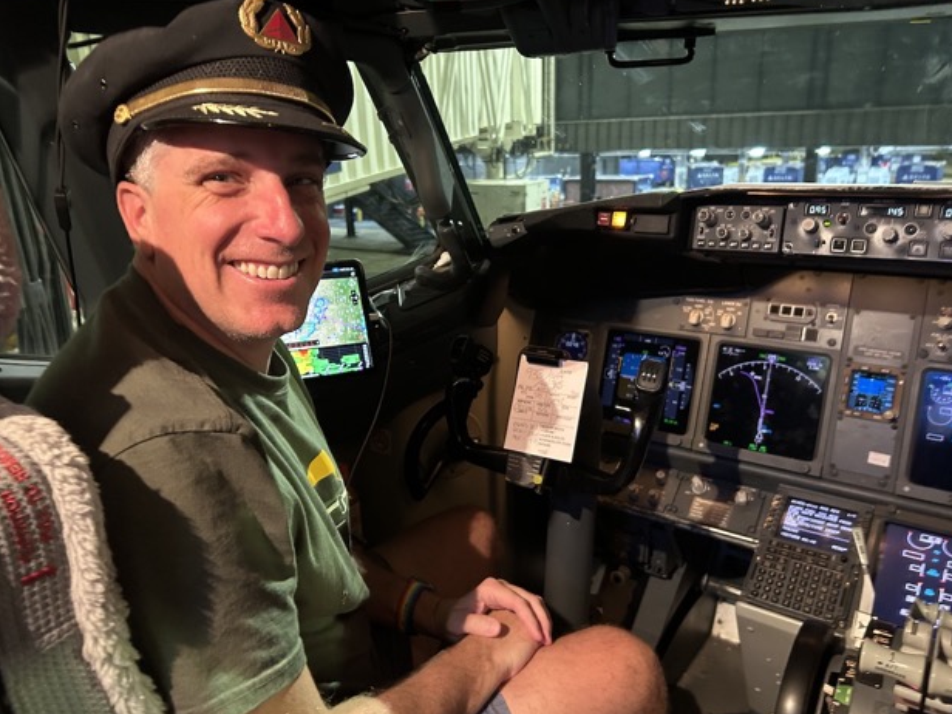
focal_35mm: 27
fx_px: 743
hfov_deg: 65.3
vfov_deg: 51.4
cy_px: 357
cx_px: 467
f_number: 1.5
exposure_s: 1/30
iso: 640
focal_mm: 5.7
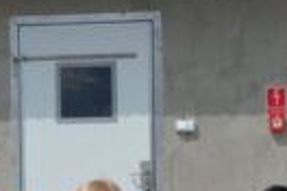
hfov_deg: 15.1
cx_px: 133
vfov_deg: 9.9
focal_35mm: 136
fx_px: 1084
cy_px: 259
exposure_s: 1/320
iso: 100
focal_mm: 24
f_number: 9
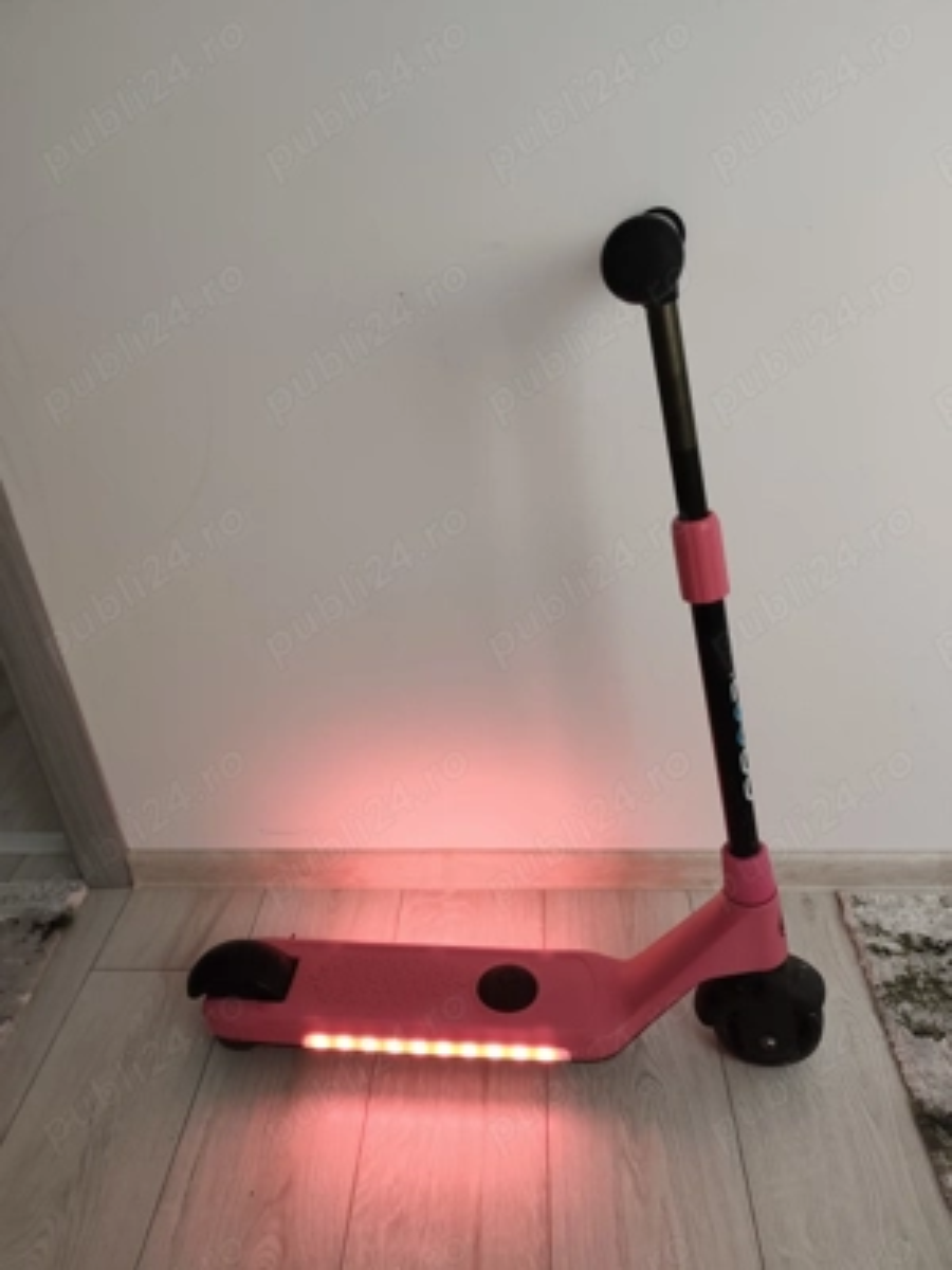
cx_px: 476
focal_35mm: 23
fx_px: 843
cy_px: 635
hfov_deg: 58.9
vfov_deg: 73.9
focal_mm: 6.19
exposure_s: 1/33.3
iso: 1250
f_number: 1.65
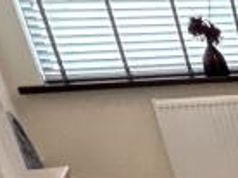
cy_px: 335
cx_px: 624
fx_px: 714
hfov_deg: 12.8
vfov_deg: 12.7
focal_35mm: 104
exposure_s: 1/100
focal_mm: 2.22
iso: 320
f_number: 2.2
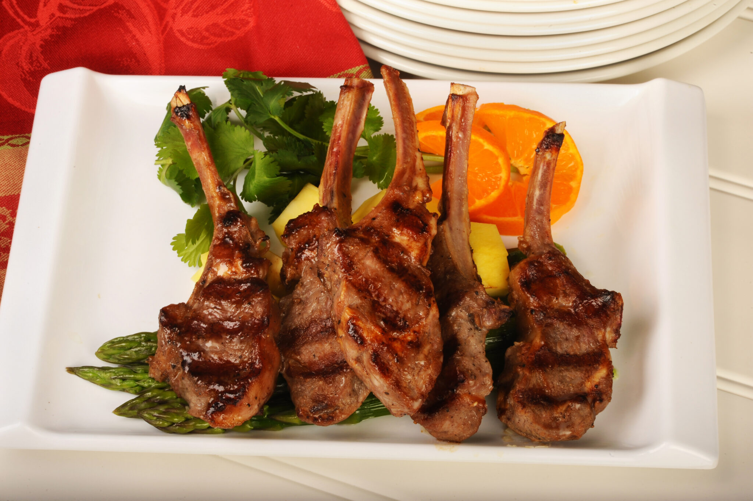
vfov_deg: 13.0
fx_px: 2195
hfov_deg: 19.5
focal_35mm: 105
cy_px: 250
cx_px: 376
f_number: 29
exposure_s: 1/250
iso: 200
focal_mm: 105
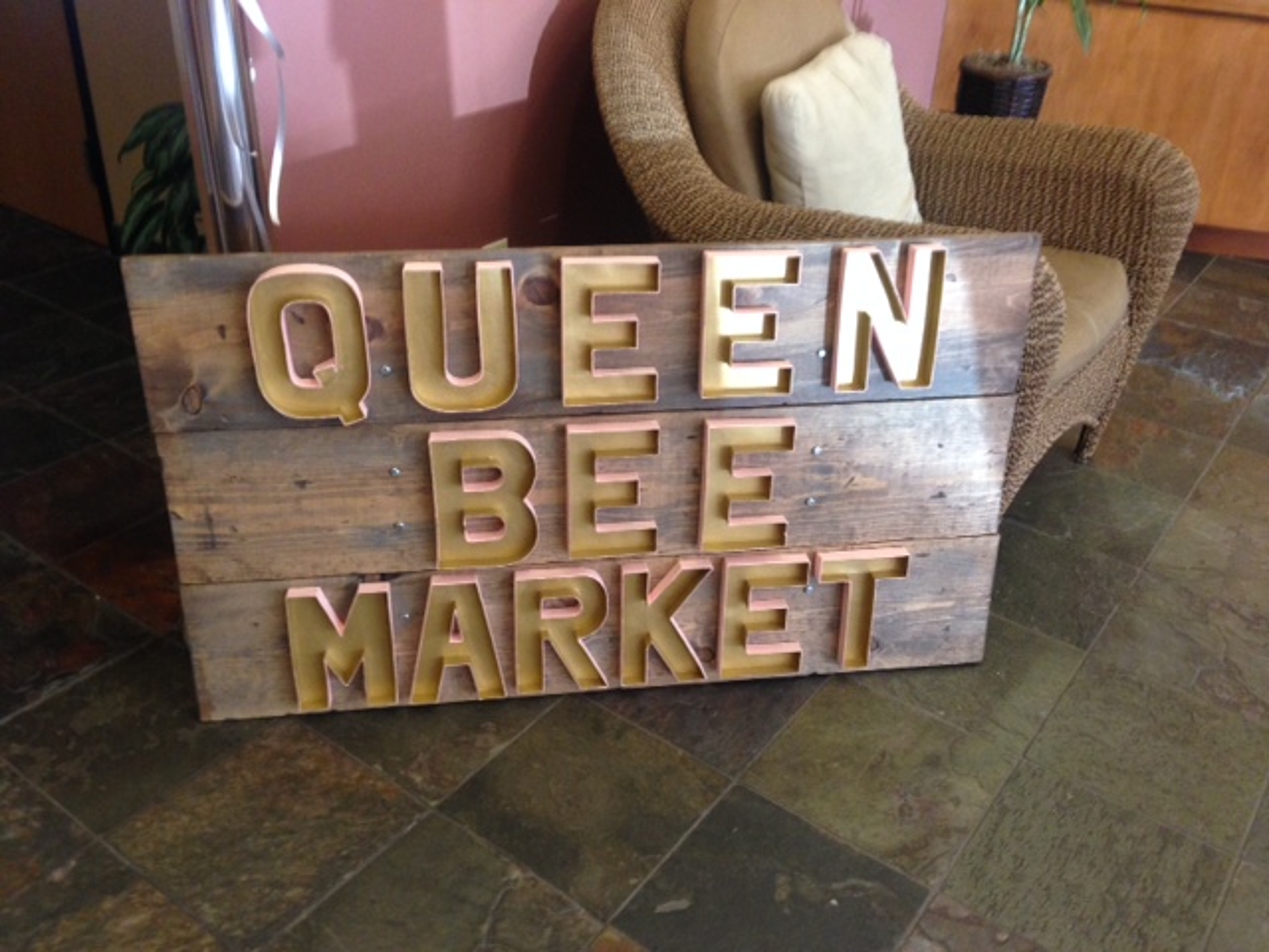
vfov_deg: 42.9
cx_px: 634
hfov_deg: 55.4
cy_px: 476
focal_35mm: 33
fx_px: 1210
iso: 160
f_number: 2.4
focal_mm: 4.12
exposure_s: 1/20
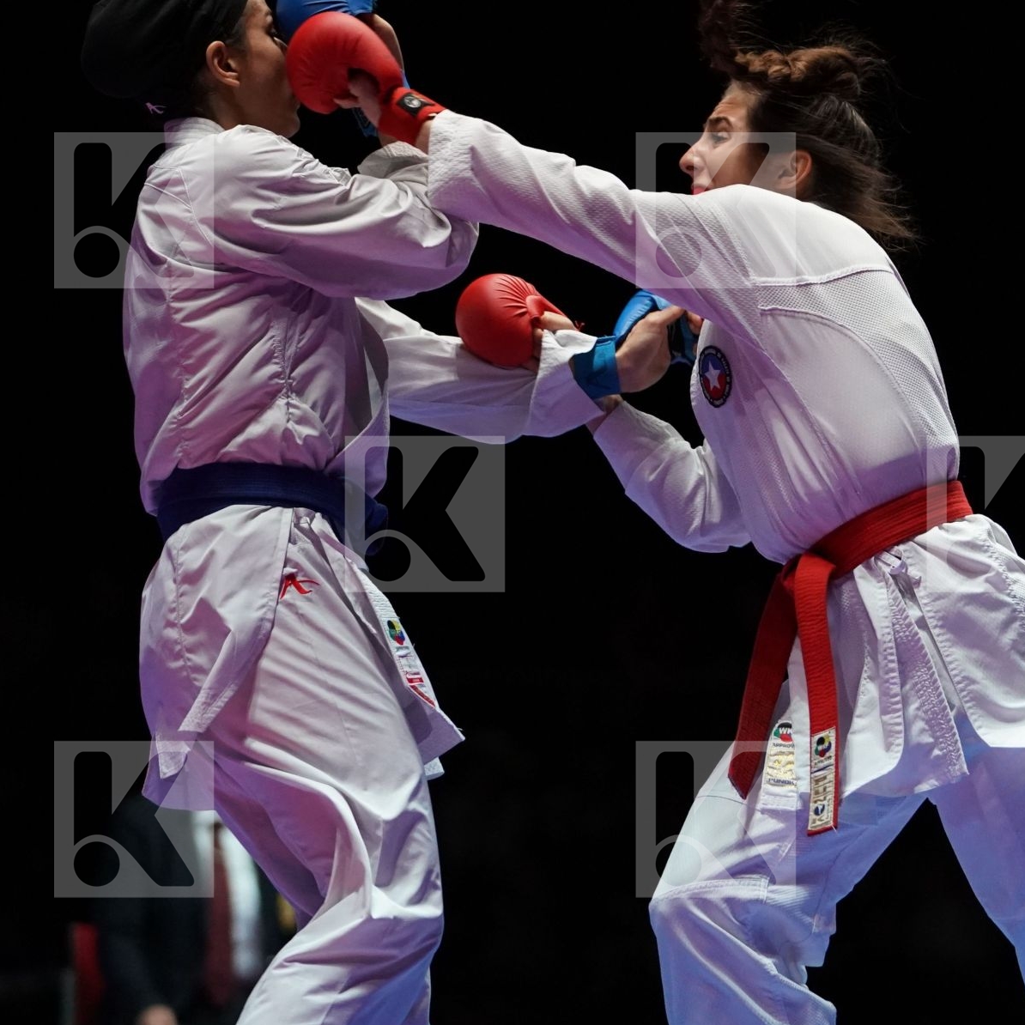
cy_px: 514
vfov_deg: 8.0
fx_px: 7337
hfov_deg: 8.0
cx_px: 716
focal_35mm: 219
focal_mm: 114
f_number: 2.8
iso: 4000
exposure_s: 1/1000
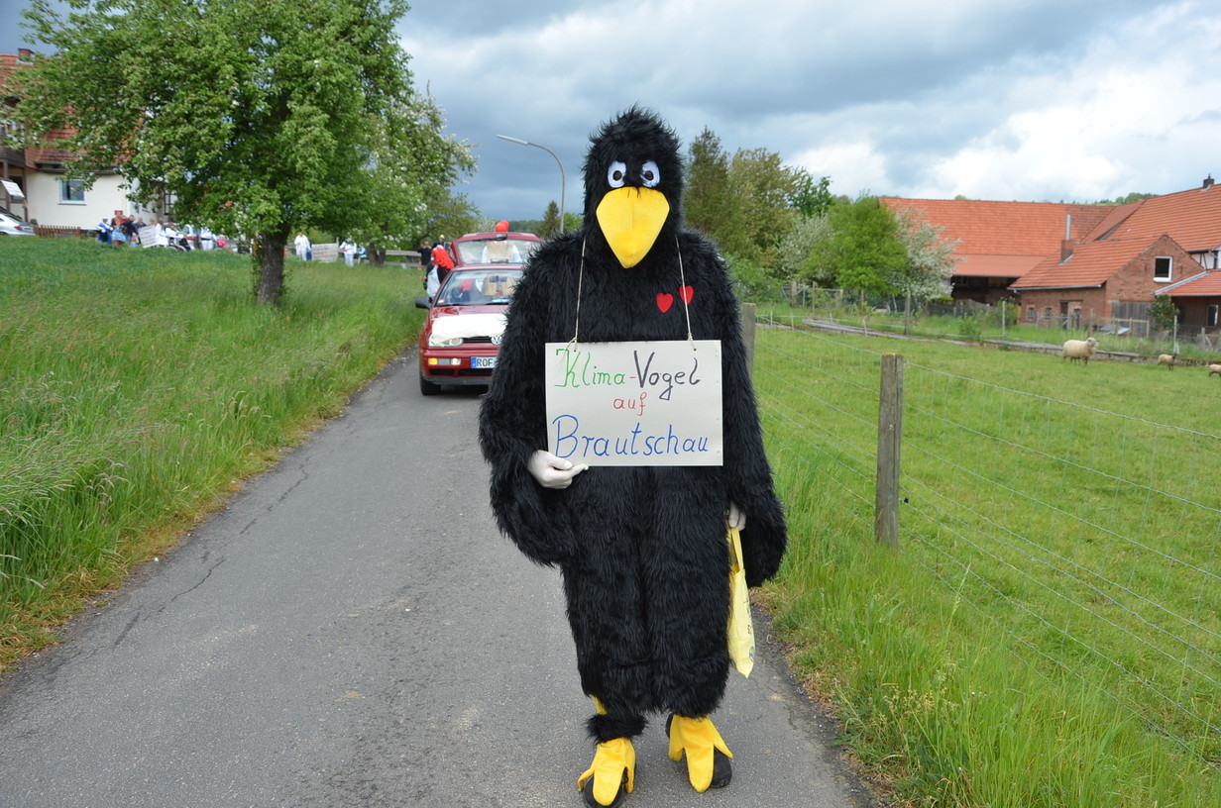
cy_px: 404
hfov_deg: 67.5
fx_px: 914
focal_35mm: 27
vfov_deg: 47.7
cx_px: 610
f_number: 8
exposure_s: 1/250
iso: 100
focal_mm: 18
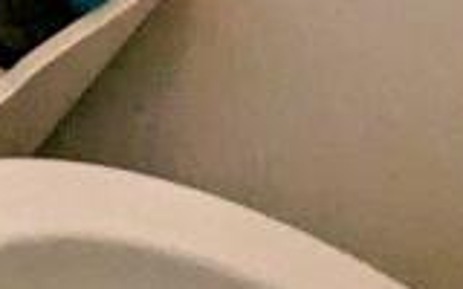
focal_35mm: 109
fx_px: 1375
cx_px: -938
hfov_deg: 11.2
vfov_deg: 8.2
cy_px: -805
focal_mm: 2.35
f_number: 2.2
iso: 50
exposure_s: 1/134
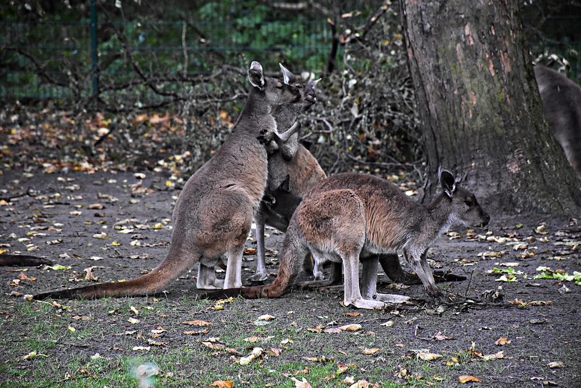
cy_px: 194
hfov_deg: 9.8
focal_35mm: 210
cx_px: 290
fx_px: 3389
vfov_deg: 6.5
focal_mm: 140
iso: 5600
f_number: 5.6
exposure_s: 1/500
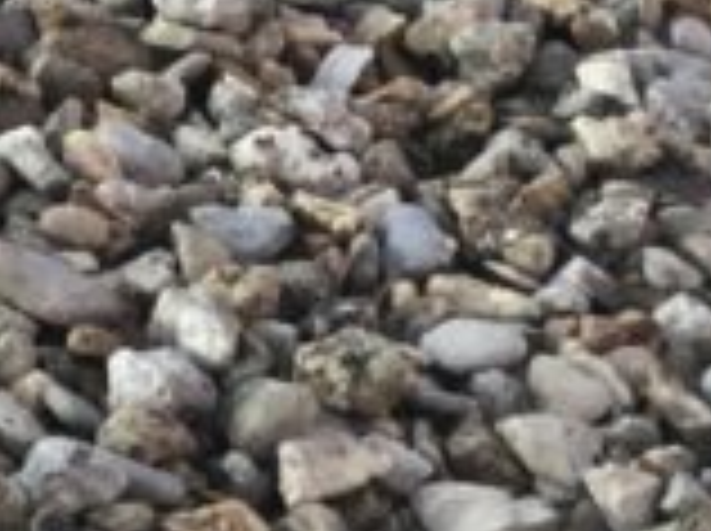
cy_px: -752
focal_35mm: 338
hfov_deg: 5.6
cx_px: -1233
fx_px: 6932
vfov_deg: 4.3
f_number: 2.4
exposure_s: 1/60
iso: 32
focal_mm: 6
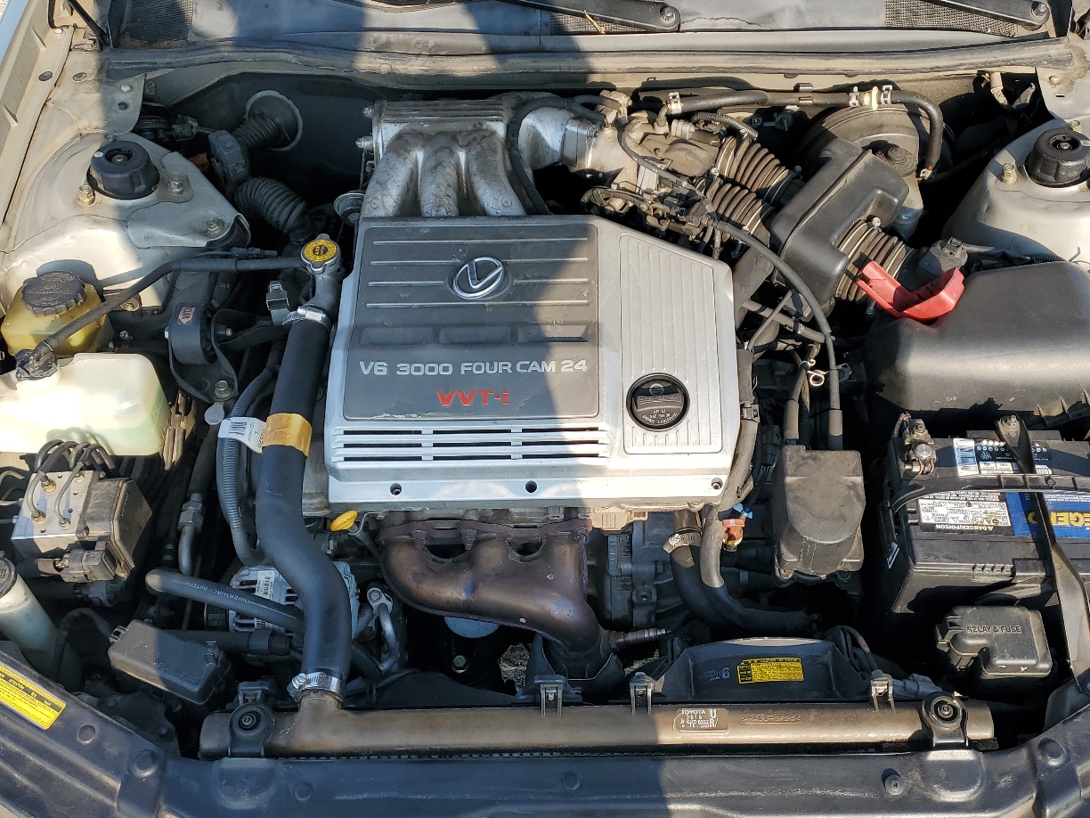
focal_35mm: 34
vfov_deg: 41.7
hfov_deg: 53.9
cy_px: 454
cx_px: 595
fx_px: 1071
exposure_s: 1/1111
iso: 50
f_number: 1.5
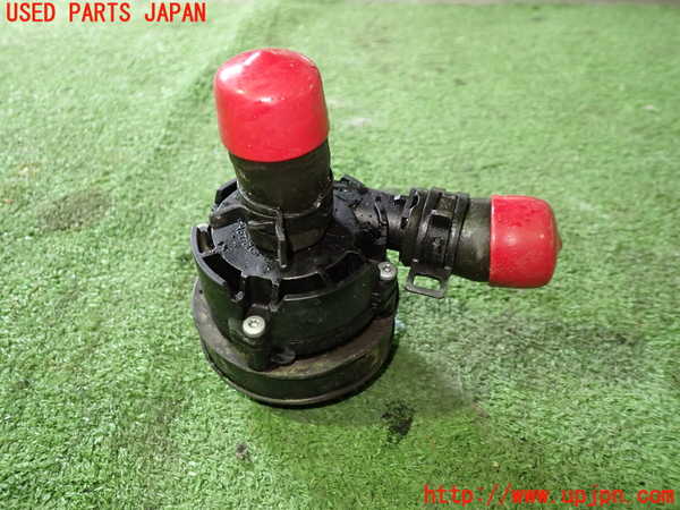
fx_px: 589
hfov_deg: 60.0
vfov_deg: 46.8
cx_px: 340
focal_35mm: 30
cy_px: 255
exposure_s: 1/30
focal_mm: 5.4
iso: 400
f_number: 2.3
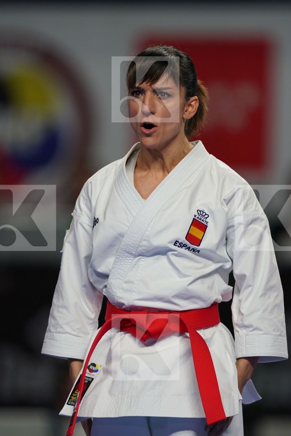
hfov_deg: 2.3
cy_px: 218
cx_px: 146
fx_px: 7274
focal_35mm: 600
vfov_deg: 3.4
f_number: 2.8
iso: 640
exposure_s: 1/500
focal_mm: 400
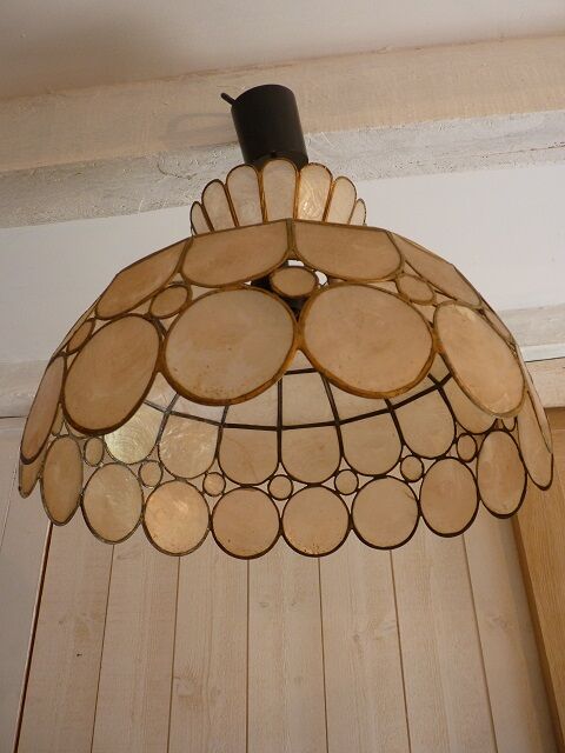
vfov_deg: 65.3
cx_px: 282
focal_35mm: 27
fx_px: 588
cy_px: 376
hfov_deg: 51.4
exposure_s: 1/30
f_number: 2.8
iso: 250
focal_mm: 4.8
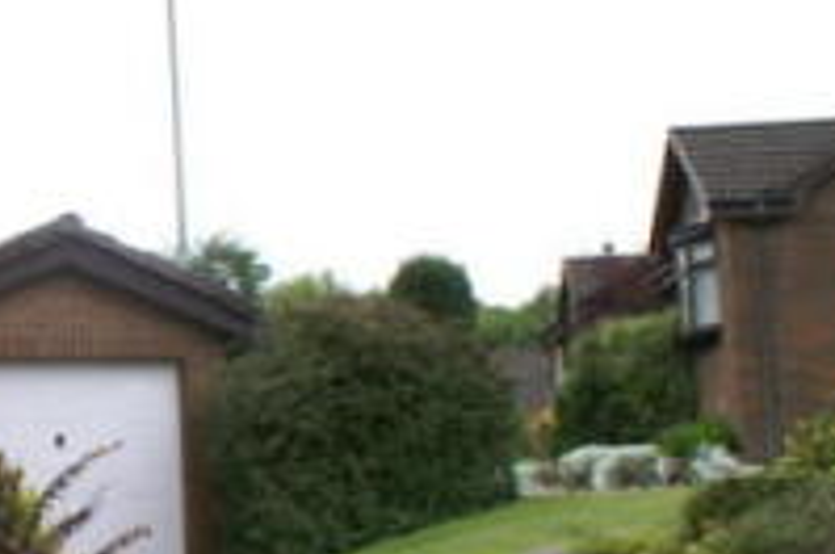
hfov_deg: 18.0
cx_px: -478
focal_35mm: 99
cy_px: 296
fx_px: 2293
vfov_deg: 13.8
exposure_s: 1/80
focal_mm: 20
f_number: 9
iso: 100
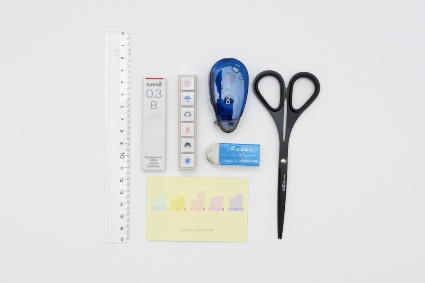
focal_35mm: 35
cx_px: 212
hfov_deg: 54.4
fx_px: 413
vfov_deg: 37.9
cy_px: 142
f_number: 5.6
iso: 1250
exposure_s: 1/60
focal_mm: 23
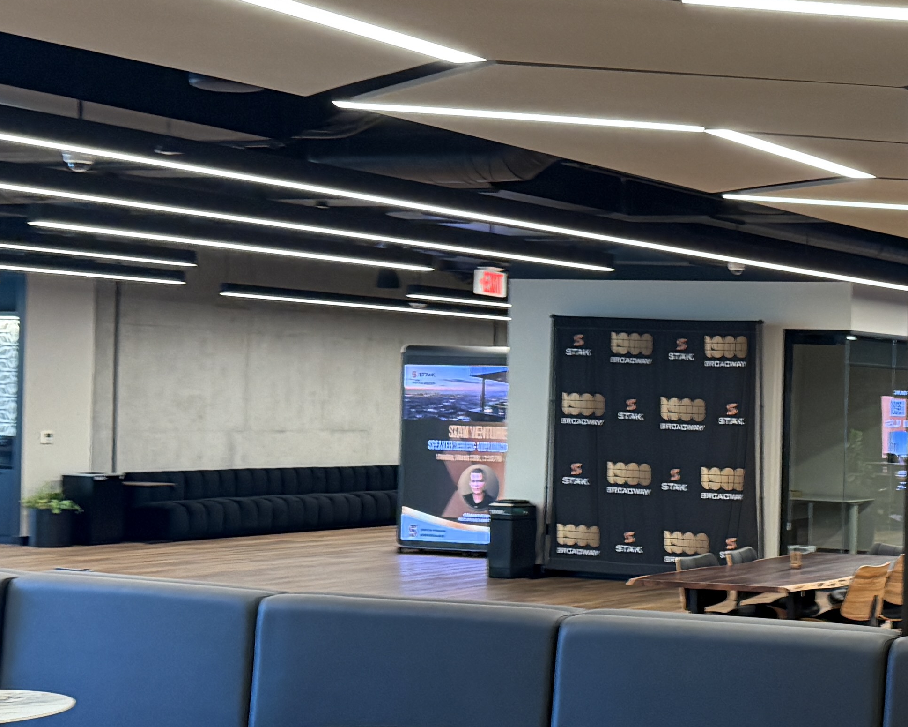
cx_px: 1114
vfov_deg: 22.1
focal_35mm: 69
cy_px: 427
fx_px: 1854
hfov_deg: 24.7
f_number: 1.78
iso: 250
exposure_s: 1/60
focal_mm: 6.76
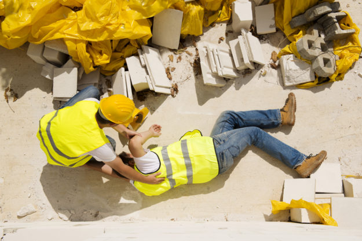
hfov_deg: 44.5
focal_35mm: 44
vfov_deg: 30.5
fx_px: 443
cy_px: 120
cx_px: 181
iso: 100
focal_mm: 44
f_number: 7.1
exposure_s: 1/800
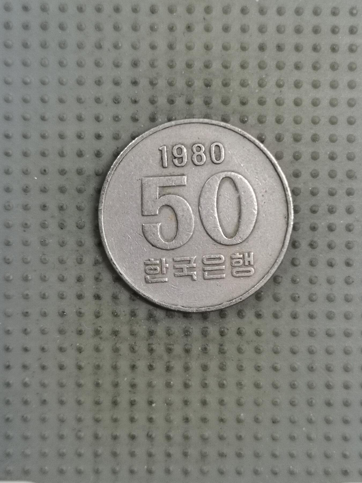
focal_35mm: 52
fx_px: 725
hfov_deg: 28.0
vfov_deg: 36.8
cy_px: 242
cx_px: 181
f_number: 1.8
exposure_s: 1/30
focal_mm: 4.75
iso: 400
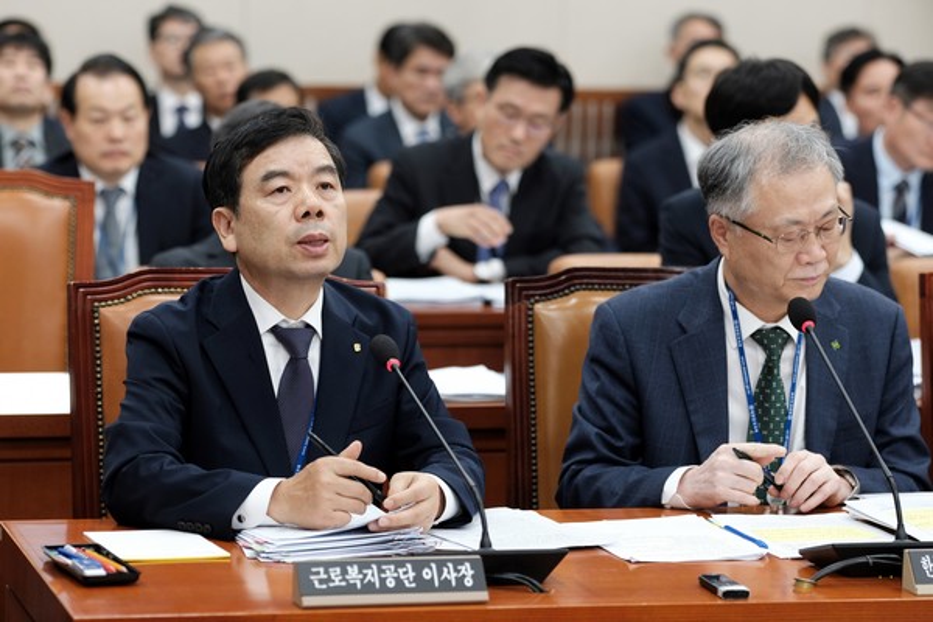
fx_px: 3498
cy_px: 311
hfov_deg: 15.2
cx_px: 466
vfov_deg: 10.2
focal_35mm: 135
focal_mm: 90
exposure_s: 1/250
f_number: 2.5
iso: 1250
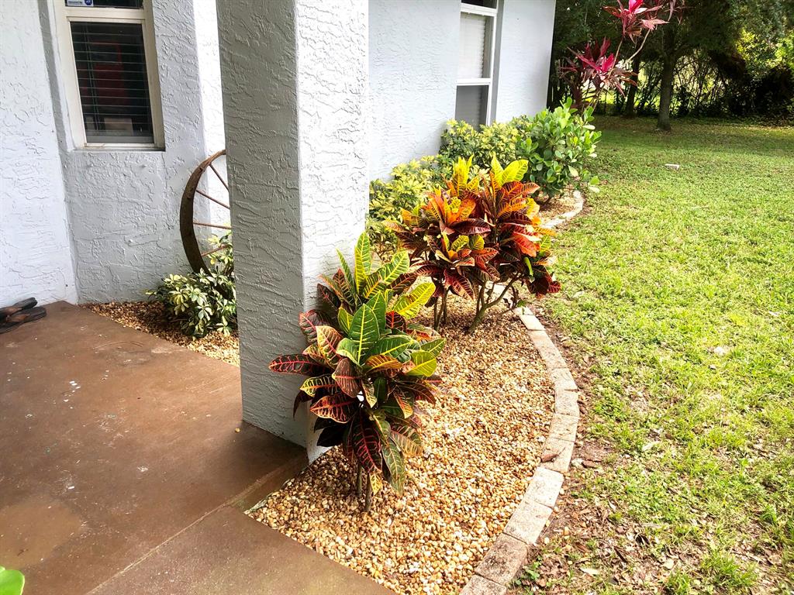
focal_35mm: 28
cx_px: 397
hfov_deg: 63.4
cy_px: 298
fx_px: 642
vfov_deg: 49.7
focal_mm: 4
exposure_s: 1/173
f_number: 1.8
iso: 20
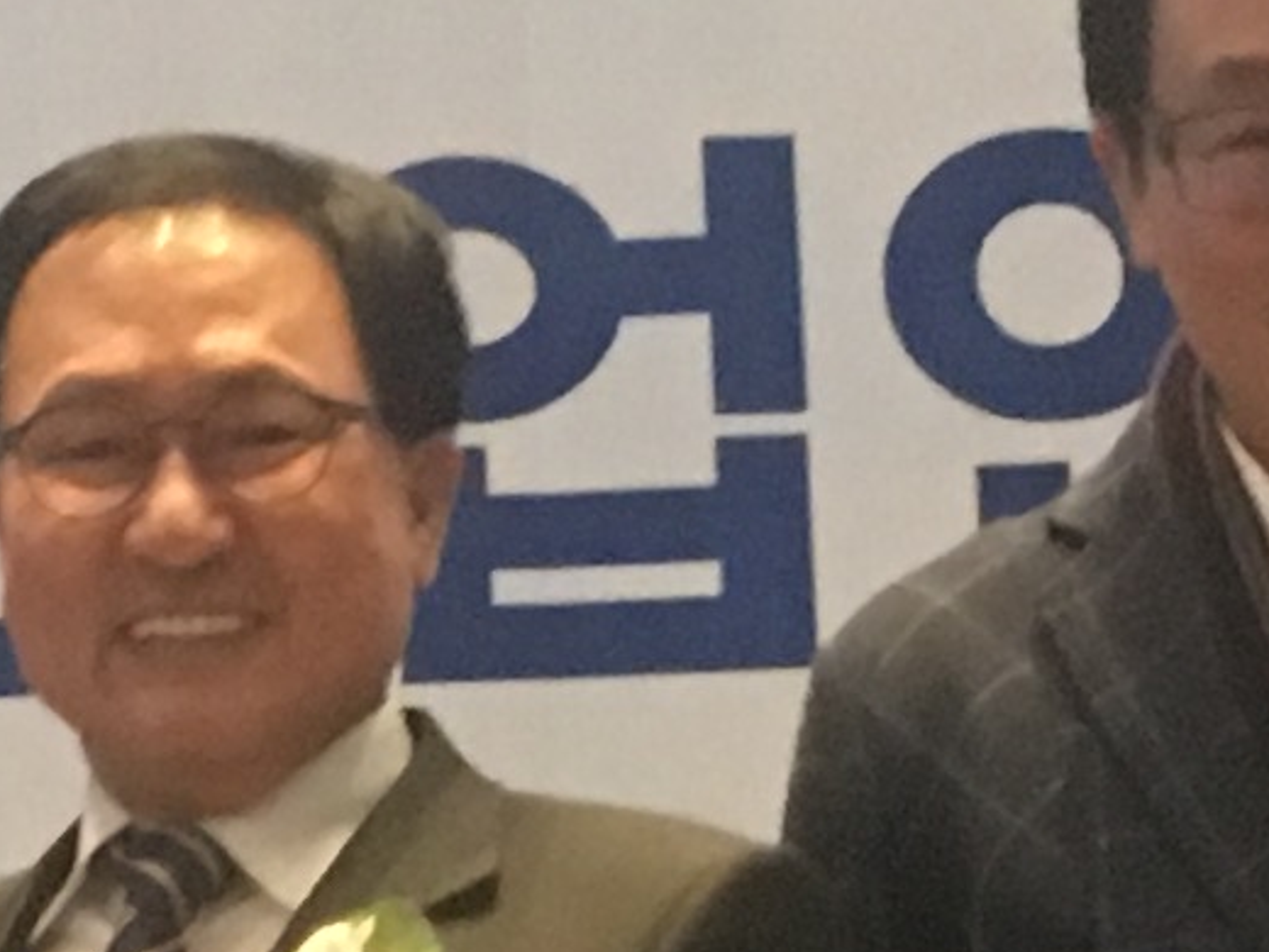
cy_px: 1357
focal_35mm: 225
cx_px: 437
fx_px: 8248
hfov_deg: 8.8
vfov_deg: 6.5
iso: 250
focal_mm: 4.15
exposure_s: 1/15
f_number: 2.2
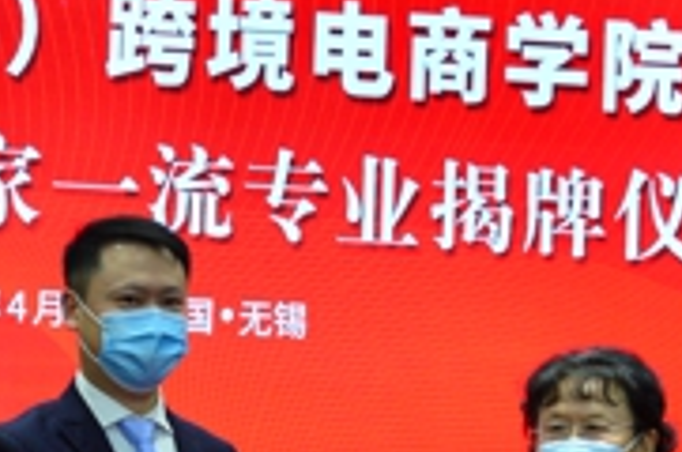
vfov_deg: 9.4
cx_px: 249
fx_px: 2704
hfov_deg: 14.4
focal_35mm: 143
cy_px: 537
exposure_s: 1/125
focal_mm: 38
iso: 1600
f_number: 5.6
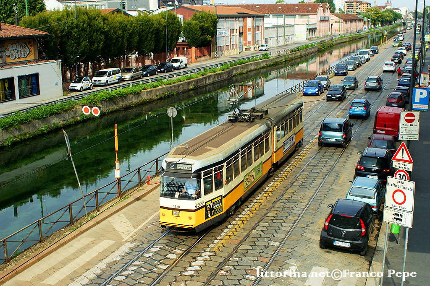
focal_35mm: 45
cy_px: 143
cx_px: 215
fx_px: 537
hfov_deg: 43.6
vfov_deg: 29.8
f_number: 6.3
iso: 200
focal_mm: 30
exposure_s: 1/500
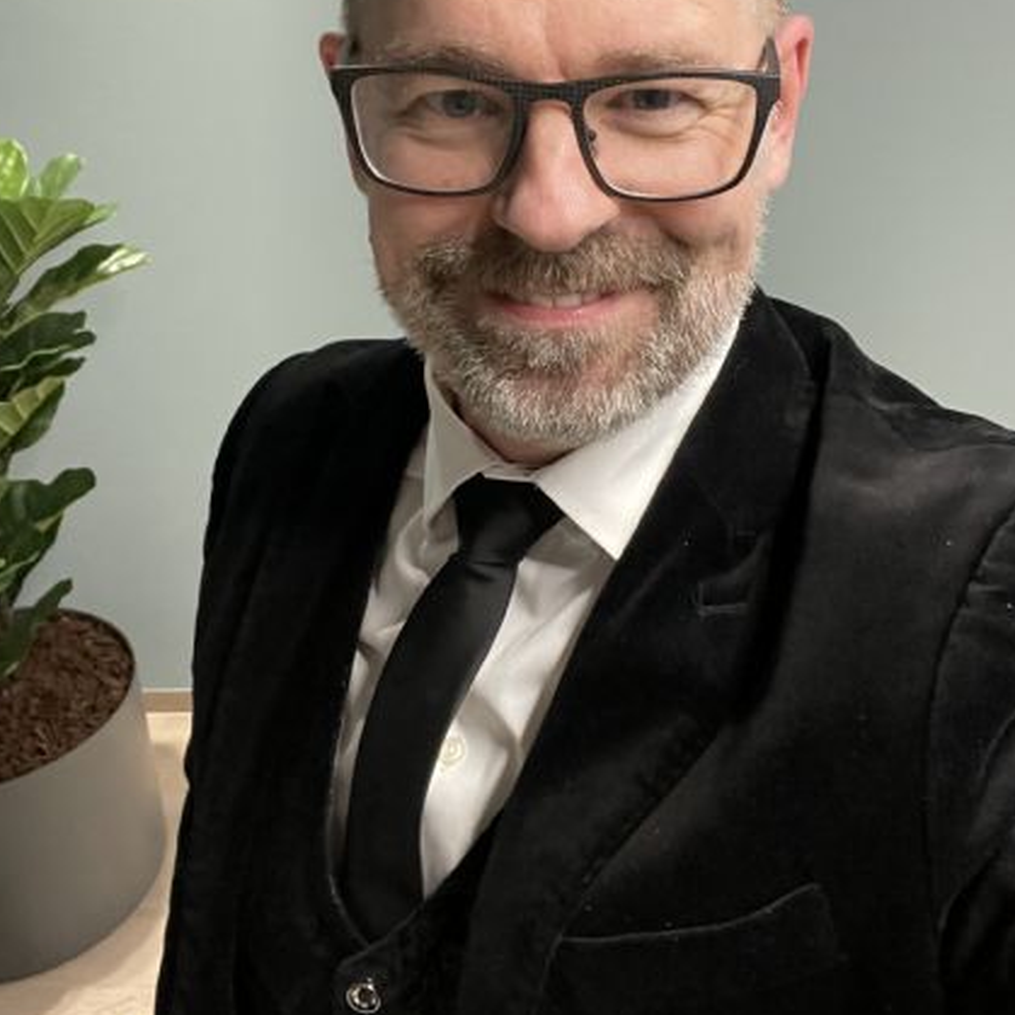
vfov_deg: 43.5
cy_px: 380
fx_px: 1261
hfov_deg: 43.9
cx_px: 506
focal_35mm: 38
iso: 320
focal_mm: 2.71
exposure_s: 1/50
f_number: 2.2
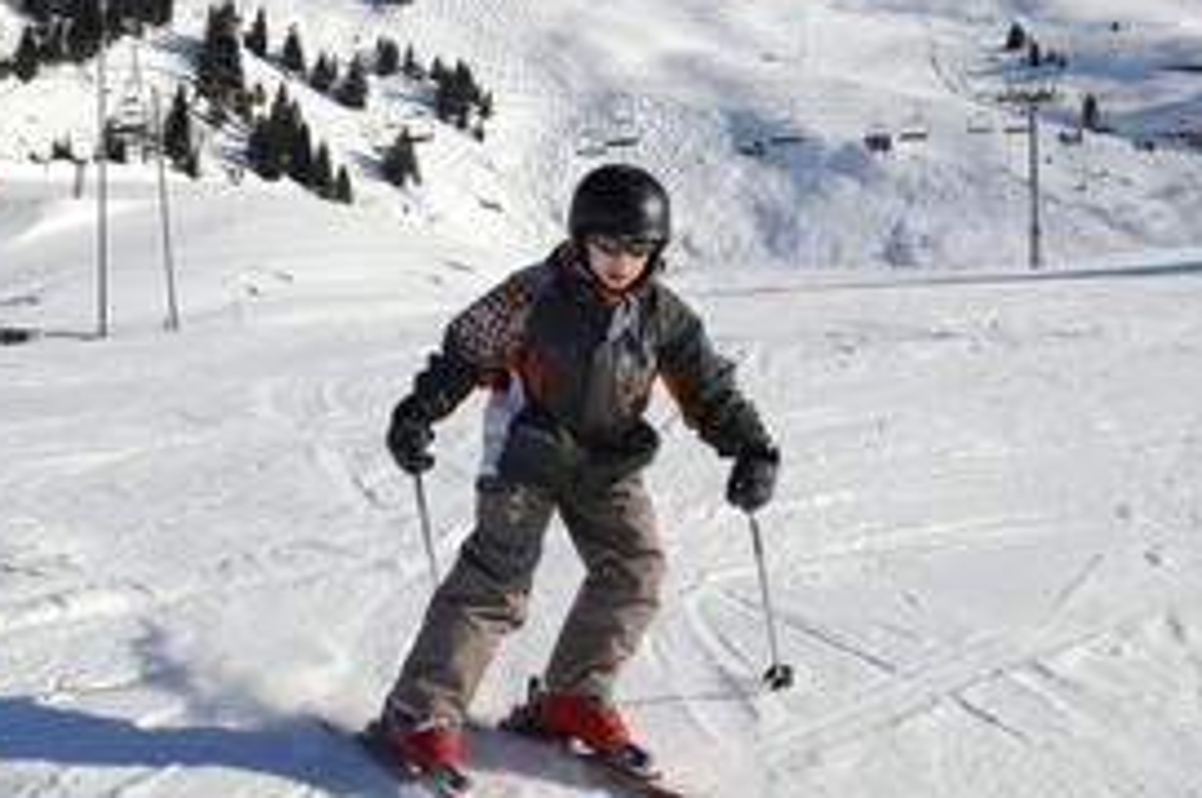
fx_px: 1501
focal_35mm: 45
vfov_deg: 29.6
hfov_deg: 43.6
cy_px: 288
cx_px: 585
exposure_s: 1/800
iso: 200
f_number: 9
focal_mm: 29
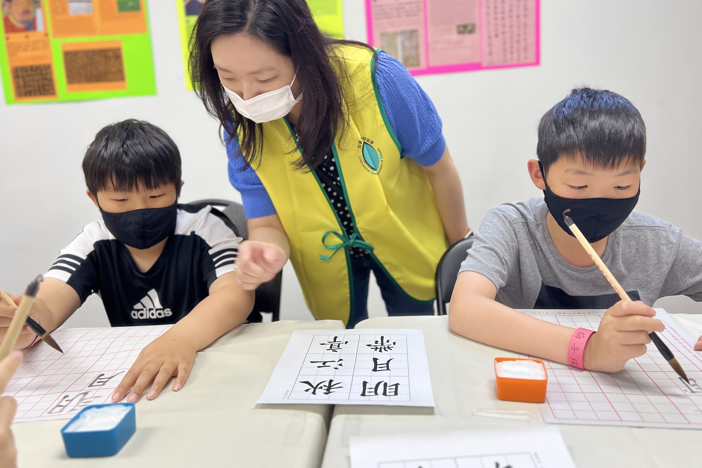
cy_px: 218
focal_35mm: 28
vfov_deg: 46.4
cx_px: 342
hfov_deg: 65.5
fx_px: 546
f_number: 1.5
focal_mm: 5.7
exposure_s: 1/120
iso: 125
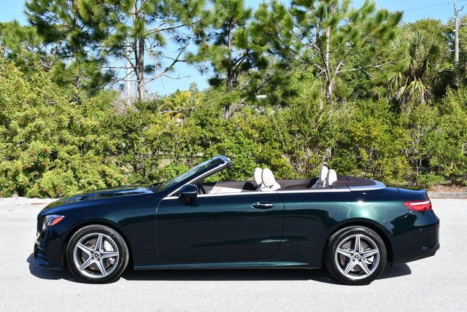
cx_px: 234
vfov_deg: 26.0
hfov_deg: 38.2
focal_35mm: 52
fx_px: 675
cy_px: 156
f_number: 8
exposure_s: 1/250
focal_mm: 26
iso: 160
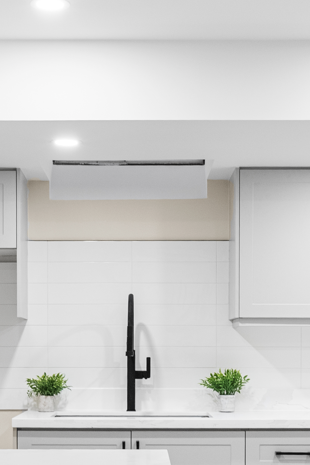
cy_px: 411
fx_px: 943
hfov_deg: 18.7
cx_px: 124
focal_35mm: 73
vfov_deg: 26.8
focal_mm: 32
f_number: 8
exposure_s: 1/40
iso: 4000
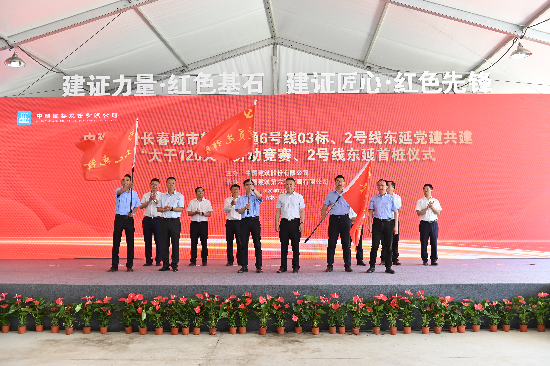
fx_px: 519
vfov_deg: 38.8
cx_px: 275
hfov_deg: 55.8
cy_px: 183
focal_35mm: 34
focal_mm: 34
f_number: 4
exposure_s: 1/250
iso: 500
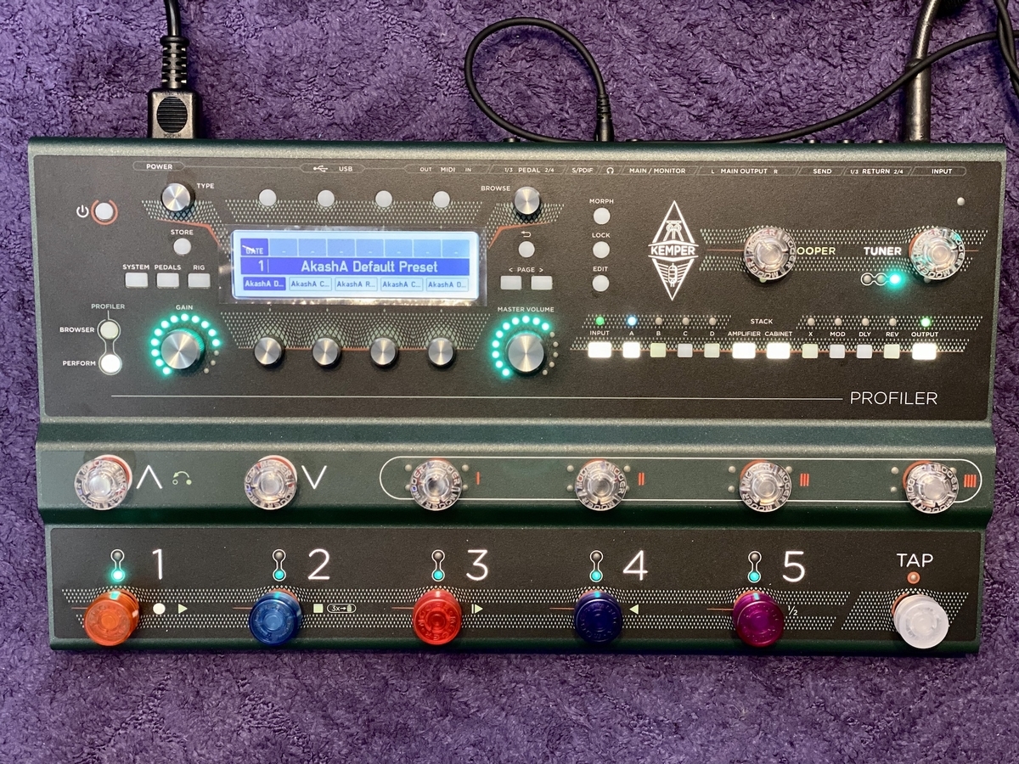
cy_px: 382
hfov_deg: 36.8
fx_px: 1531
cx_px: 510
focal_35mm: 52
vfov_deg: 28.0
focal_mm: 6
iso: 320
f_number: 2
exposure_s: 1/26
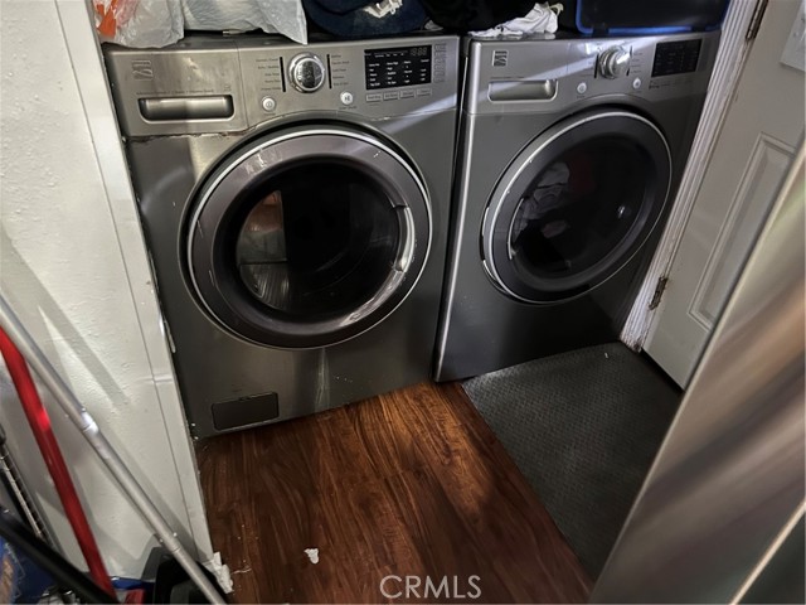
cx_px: 403
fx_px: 605
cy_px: 302
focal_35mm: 26
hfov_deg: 67.3
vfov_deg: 53.1
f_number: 1.5
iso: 640
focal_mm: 5.7
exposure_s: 1/11
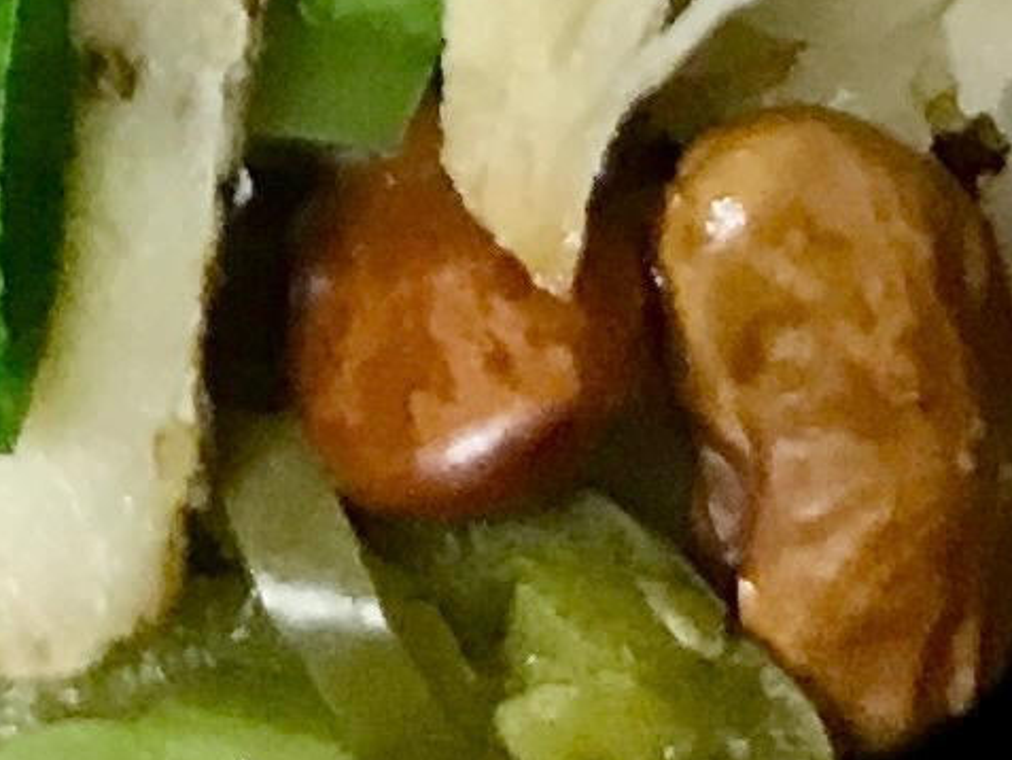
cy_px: -1364
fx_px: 5878
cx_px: -243
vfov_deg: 6.8
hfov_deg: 9.7
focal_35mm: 201
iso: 50
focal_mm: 3.99
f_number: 1.8
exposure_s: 1/15
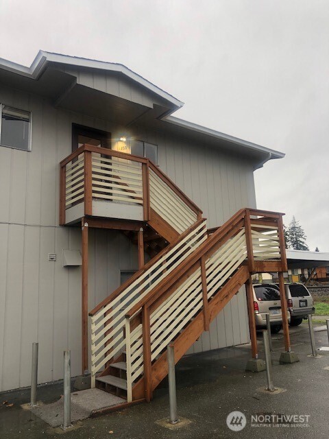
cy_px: 220
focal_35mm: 28
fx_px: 355
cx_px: 164
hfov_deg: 49.7
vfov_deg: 63.4
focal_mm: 4
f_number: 1.8
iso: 40
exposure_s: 1/120
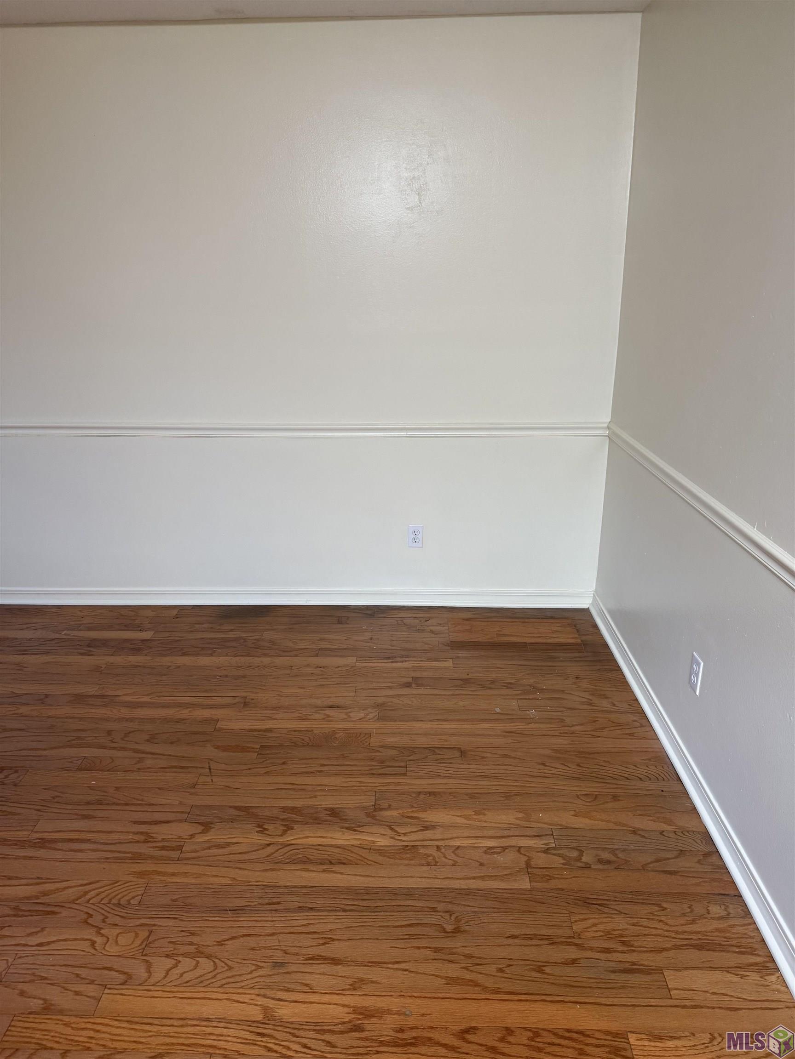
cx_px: 398
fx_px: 735
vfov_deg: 71.6
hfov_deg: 56.8
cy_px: 530
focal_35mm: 24
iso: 250
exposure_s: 1/60
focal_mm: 6.76
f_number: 1.78
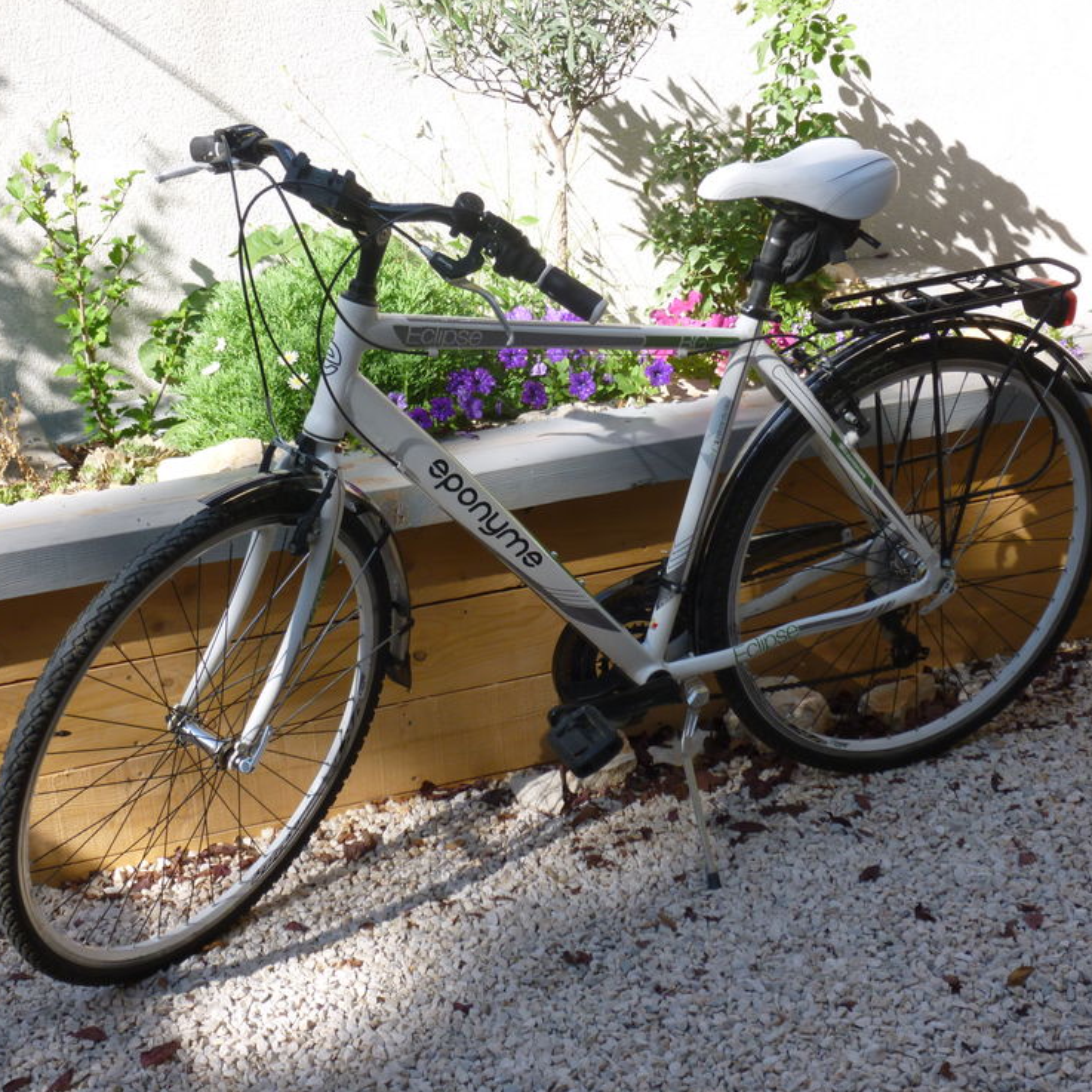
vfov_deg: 31.6
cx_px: 533
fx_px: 1927
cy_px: 550
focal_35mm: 54
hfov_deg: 31.6
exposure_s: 1/200
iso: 100
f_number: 3.9
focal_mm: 8
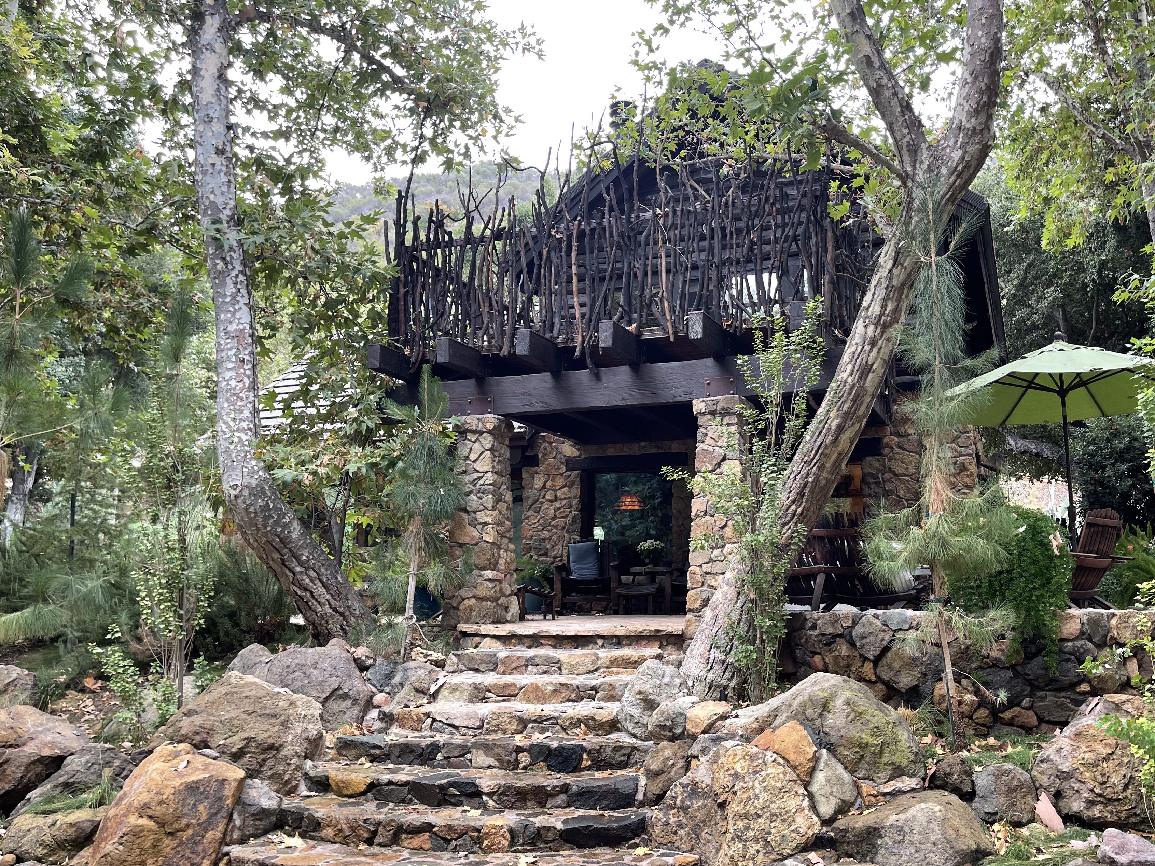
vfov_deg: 45.4
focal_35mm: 31
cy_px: 485
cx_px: 653
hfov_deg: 58.2
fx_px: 1034
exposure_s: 1/121
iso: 50
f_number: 1.6
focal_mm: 5.1
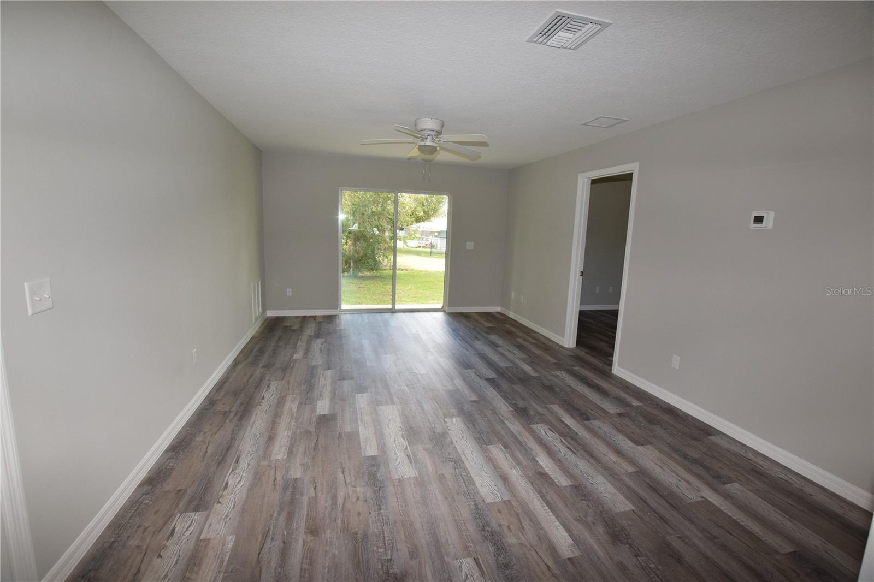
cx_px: 437
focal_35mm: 15
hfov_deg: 100.4
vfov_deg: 77.3
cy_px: 291
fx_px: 364
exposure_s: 1/125
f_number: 5.6
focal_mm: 10
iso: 720
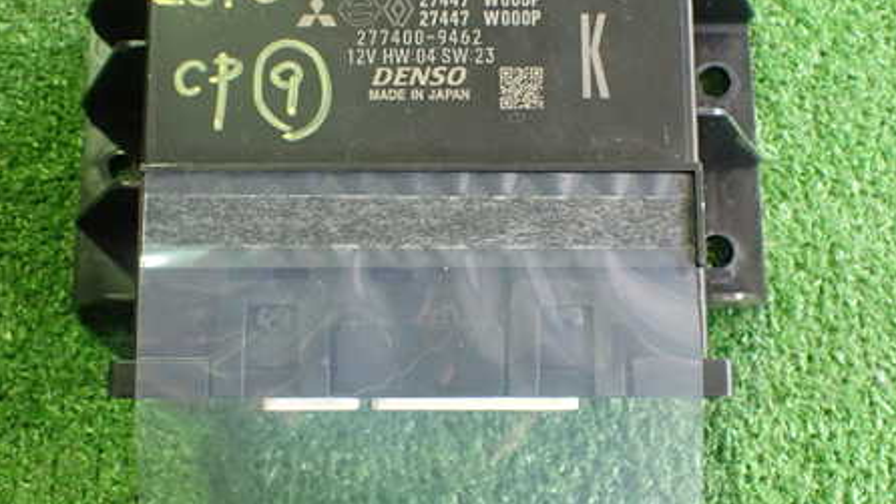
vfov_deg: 27.1
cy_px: 237
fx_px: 1045
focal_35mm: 44
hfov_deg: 46.4
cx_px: 426
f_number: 2.3
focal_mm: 5.4
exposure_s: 1/50
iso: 800
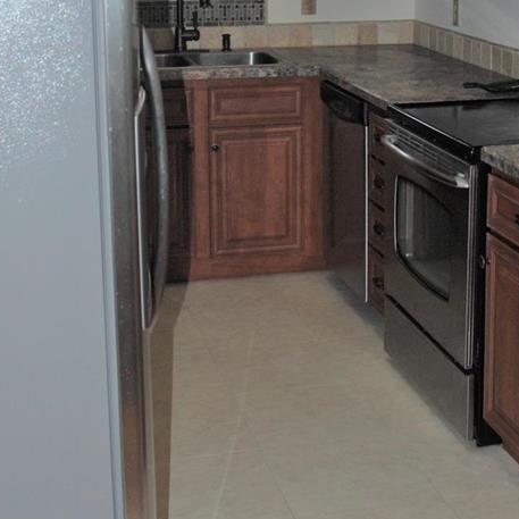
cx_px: 356
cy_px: 100
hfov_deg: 25.6
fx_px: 1137
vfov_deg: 25.3
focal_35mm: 67
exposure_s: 1/60
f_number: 3.8
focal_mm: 20
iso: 200
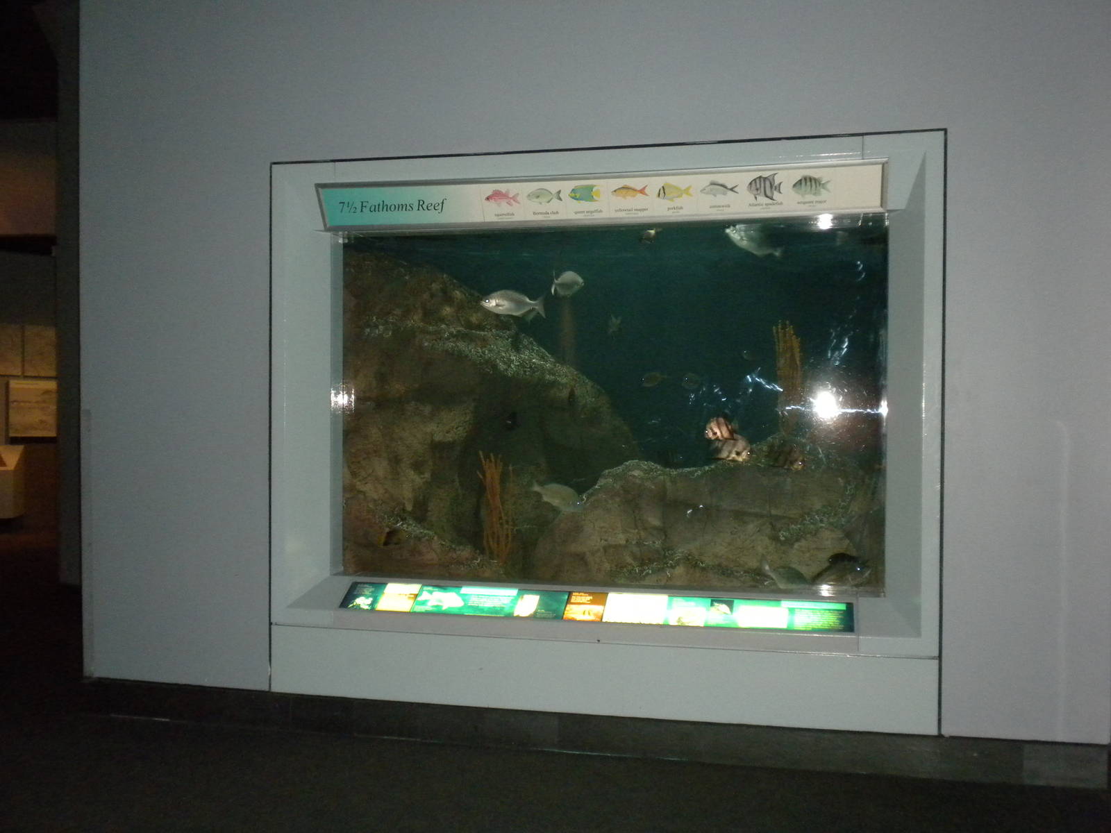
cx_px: 556
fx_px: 1188
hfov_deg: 50.1
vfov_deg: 38.7
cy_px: 416
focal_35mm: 37
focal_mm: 6.6
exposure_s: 1/30
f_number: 3.5
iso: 444
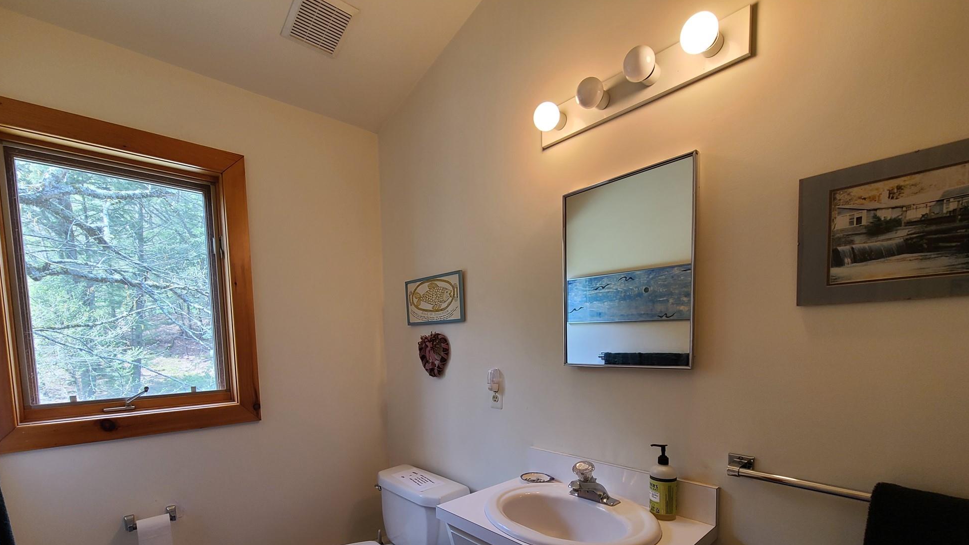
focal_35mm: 15
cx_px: 459
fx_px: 385
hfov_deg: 102.9
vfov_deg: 67.8
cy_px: 379
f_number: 2.2
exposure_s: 1/60
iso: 125
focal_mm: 2.2
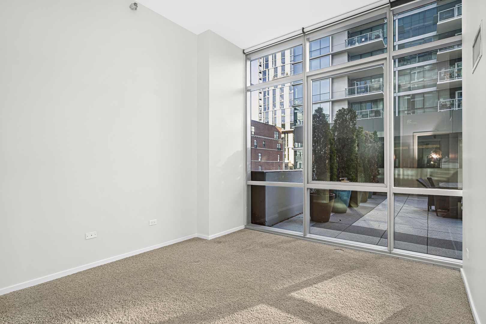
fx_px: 243
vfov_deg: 67.4
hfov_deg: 90.0
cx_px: 243
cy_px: 162
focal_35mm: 18
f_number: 5.6
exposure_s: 1/40
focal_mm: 18
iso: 250
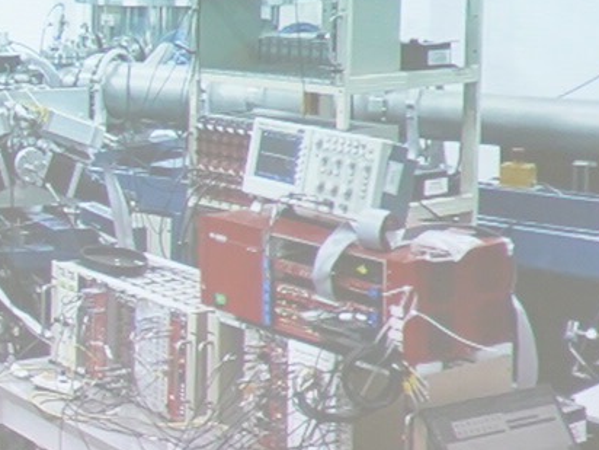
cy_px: 491
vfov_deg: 4.1
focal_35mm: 365
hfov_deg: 5.3
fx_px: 6316
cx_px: -823
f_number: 4
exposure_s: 1/160
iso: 1600
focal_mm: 52
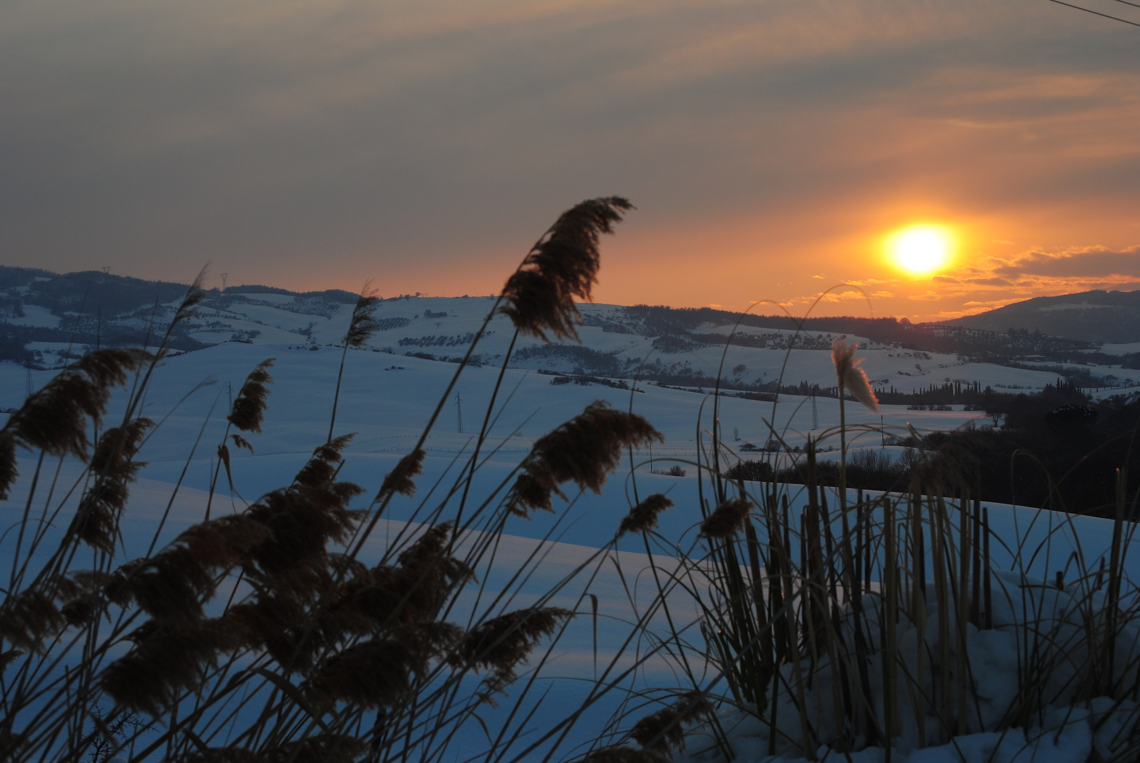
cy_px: 382
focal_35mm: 82
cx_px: 570
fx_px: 2615
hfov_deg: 24.6
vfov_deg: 16.6
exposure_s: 1/125
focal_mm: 55
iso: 100
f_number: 11
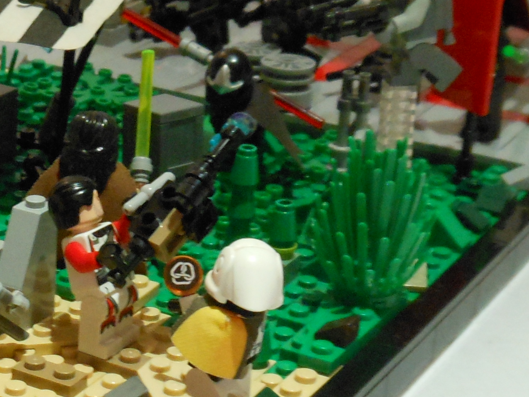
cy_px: 163
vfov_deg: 13.3
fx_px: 1696
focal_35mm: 111
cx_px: -30
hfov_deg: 17.2
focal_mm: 6
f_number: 3.5
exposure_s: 1/10
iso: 400
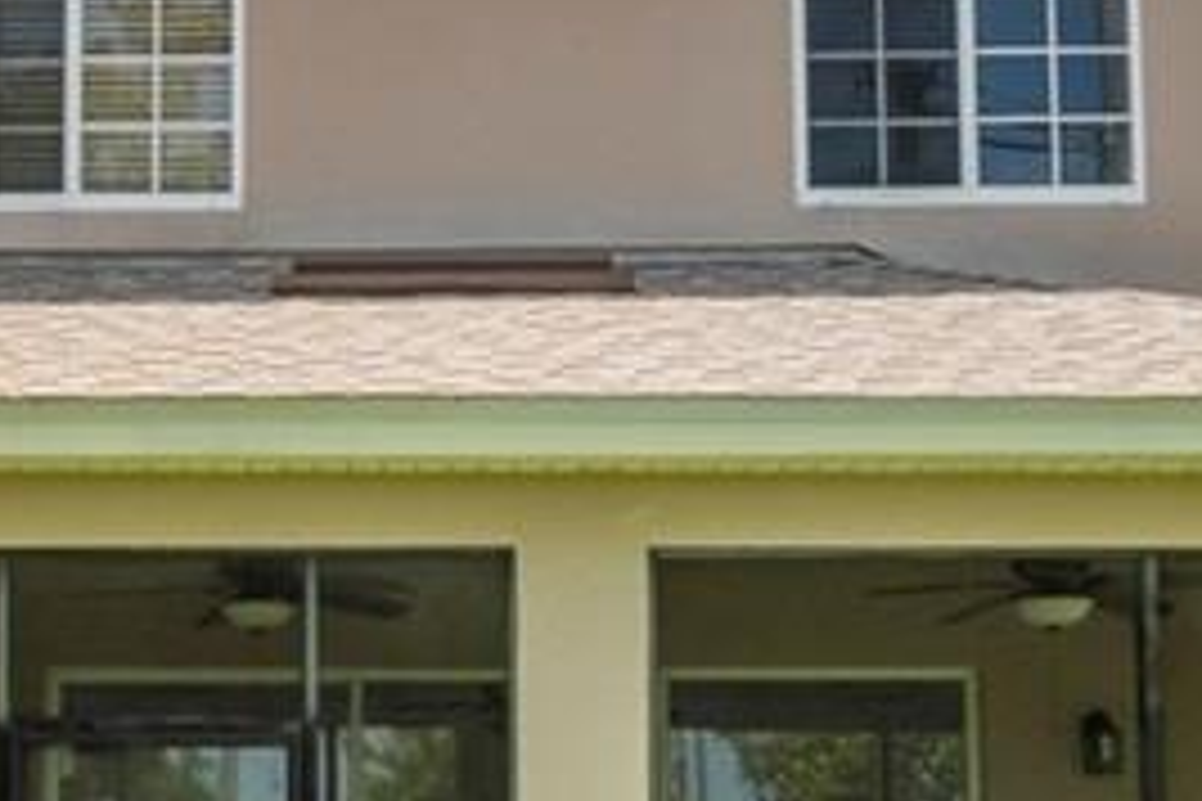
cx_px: 311
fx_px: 3005
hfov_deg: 22.4
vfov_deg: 15.1
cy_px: 688
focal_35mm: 90
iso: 200
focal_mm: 10
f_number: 9
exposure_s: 1/250
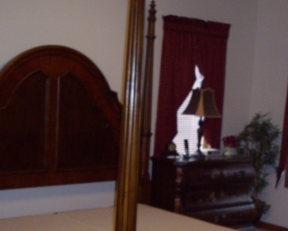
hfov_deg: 27.1
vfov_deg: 21.4
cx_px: 140
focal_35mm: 70
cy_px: 206
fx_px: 597
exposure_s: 1/50
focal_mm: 6.2
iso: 160
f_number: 2.8
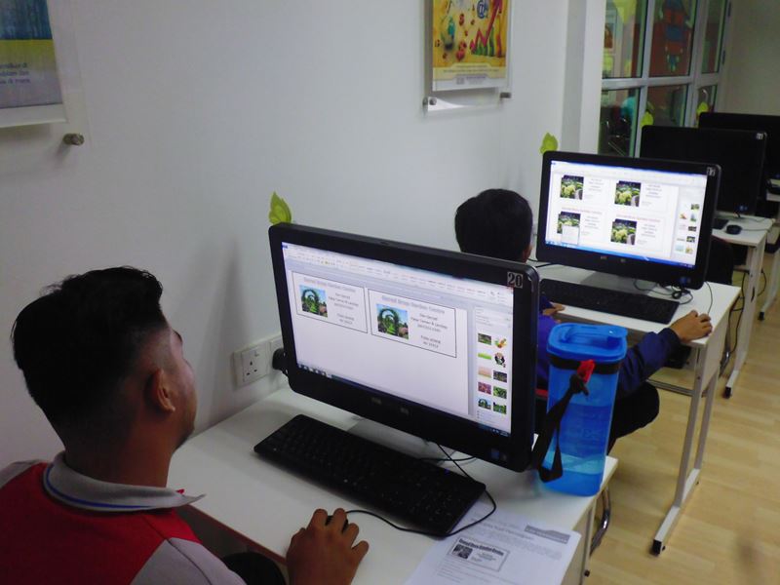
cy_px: 292
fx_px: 721
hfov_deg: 56.8
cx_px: 390
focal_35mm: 32
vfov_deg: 44.2
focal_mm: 5.6
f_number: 3.2
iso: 400
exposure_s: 1/60
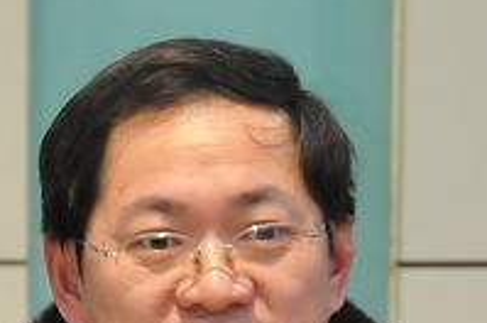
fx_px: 4876
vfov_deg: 3.8
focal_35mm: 361
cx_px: 203
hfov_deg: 5.7
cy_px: 475
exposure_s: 1/13
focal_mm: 80
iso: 1600
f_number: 5
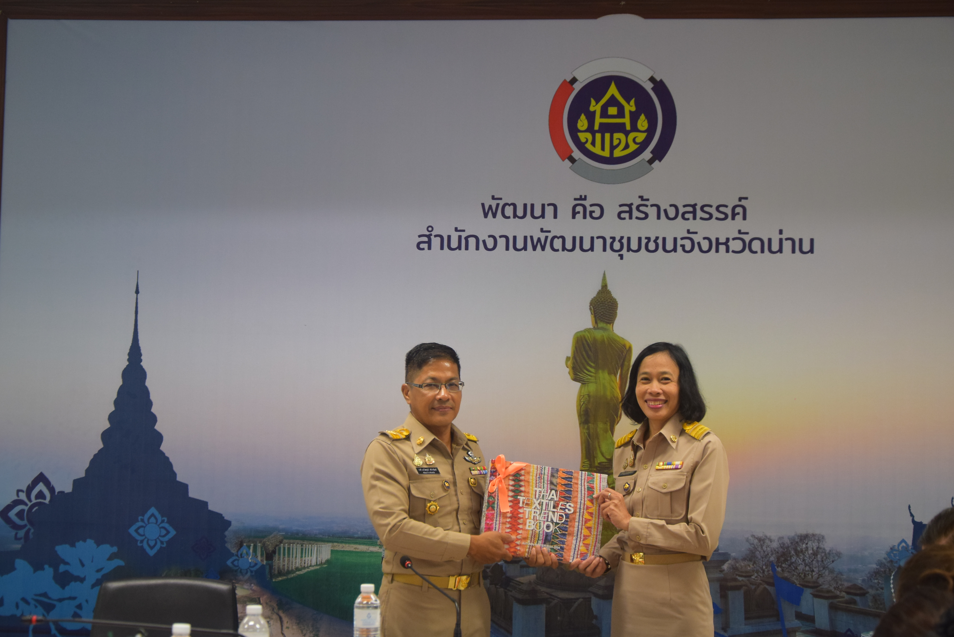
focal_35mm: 63
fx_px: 1670
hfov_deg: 31.9
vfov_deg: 21.6
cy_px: 318
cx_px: 477
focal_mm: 42
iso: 1000
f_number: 4.8
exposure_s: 1/60
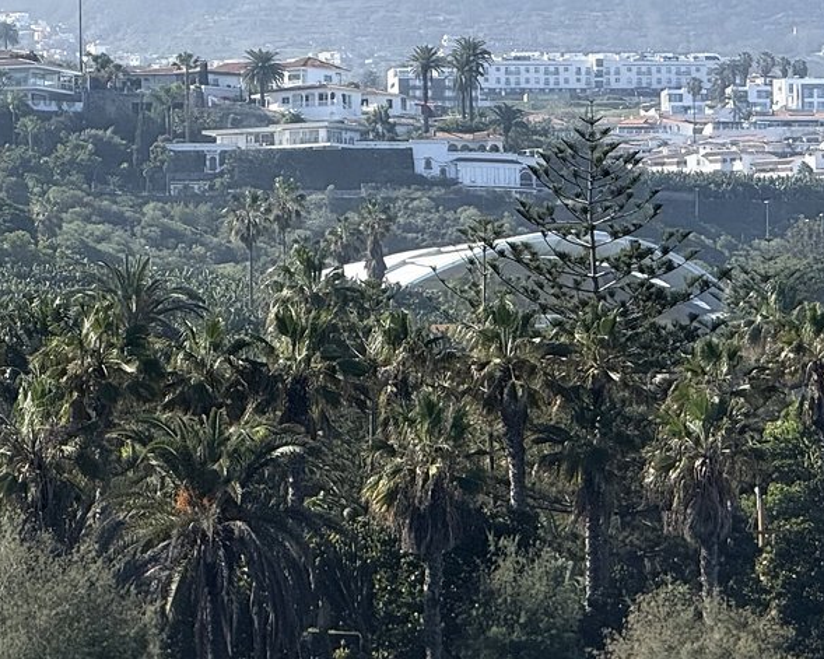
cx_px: -187
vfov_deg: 4.8
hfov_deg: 6.0
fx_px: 7754
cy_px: -157
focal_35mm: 318
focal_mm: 15.66
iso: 64
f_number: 2.8
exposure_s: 1/951
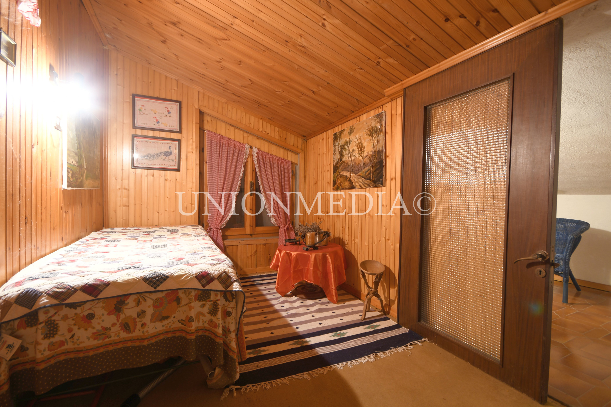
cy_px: 204
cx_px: 306
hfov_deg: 96.7
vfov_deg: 73.8
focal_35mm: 16
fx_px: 272
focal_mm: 11
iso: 125
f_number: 7.1
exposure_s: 4
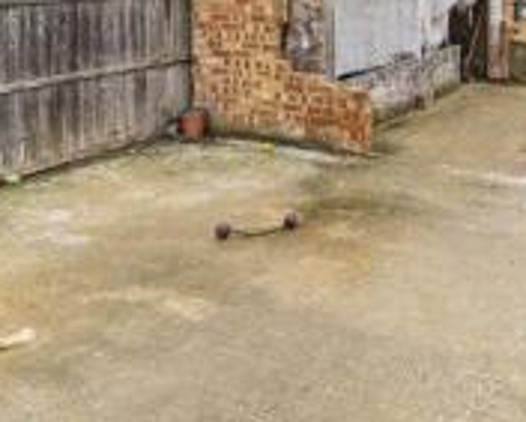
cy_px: -67
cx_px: 489
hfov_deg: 40.0
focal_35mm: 42
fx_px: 654
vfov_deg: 30.9
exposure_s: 1/40
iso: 320
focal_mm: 12
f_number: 9
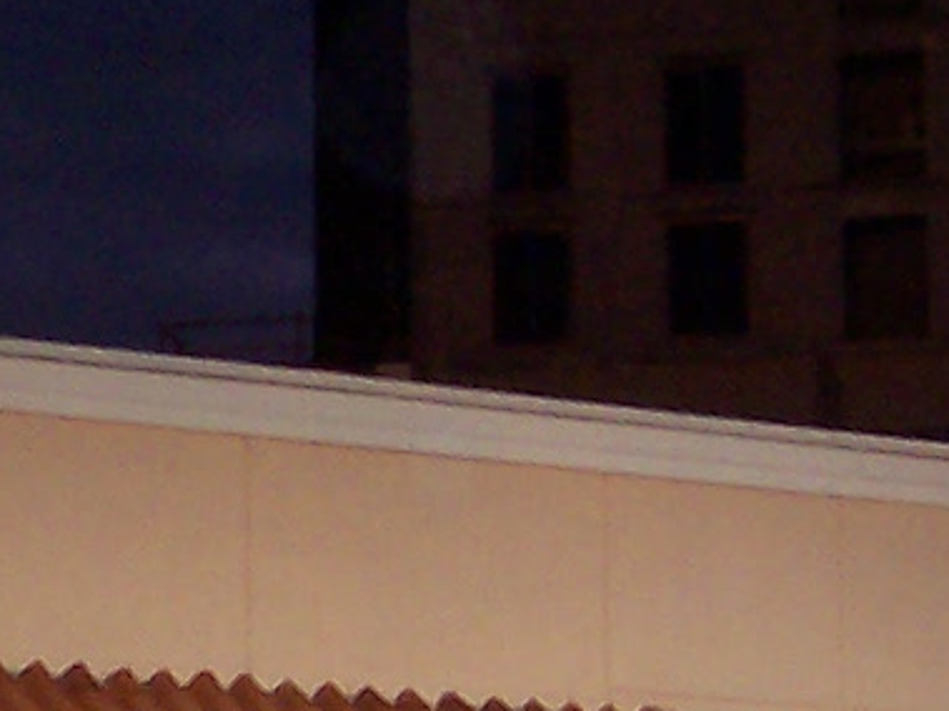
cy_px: 856
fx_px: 5289
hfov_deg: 10.0
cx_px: -446
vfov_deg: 7.6
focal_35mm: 193
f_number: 2.8
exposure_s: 1/8
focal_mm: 5.6
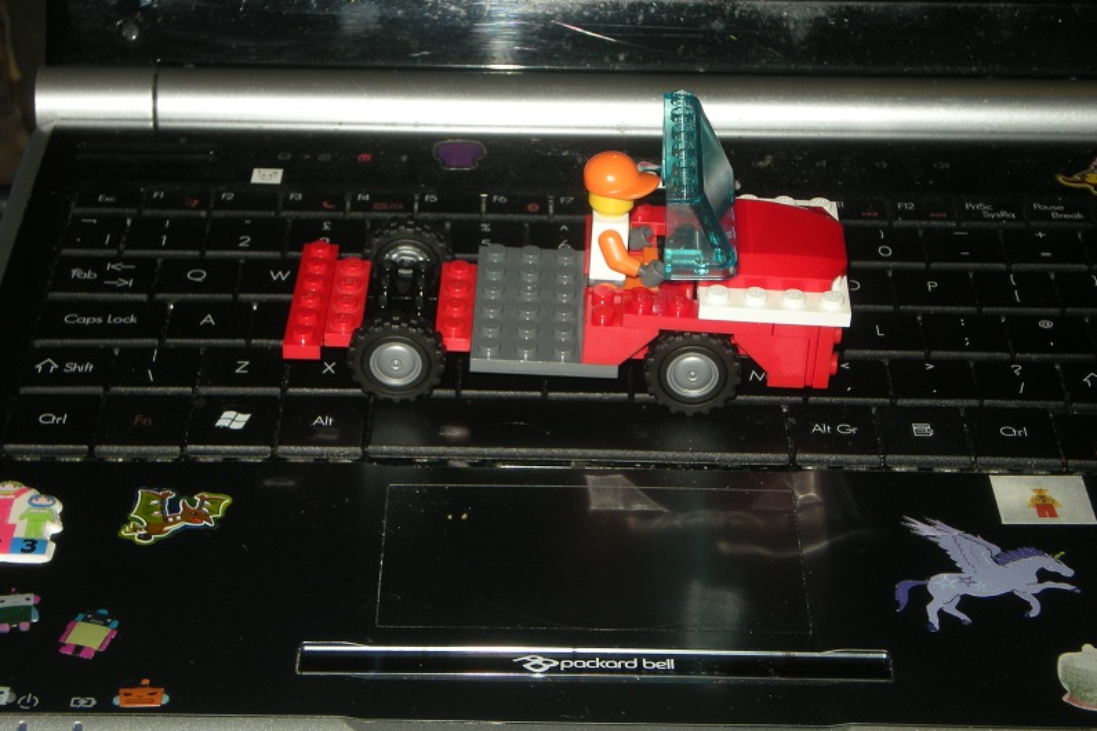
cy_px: 359
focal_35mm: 91
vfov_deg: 15.0
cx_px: 548
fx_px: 2773
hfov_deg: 22.4
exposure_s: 1/120
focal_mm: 14.6
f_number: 5.1
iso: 64
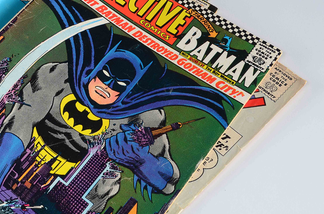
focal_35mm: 75
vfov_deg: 18.1
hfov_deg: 26.6
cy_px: 108
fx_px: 674
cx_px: 70
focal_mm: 30
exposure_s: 1/80
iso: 100
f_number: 9
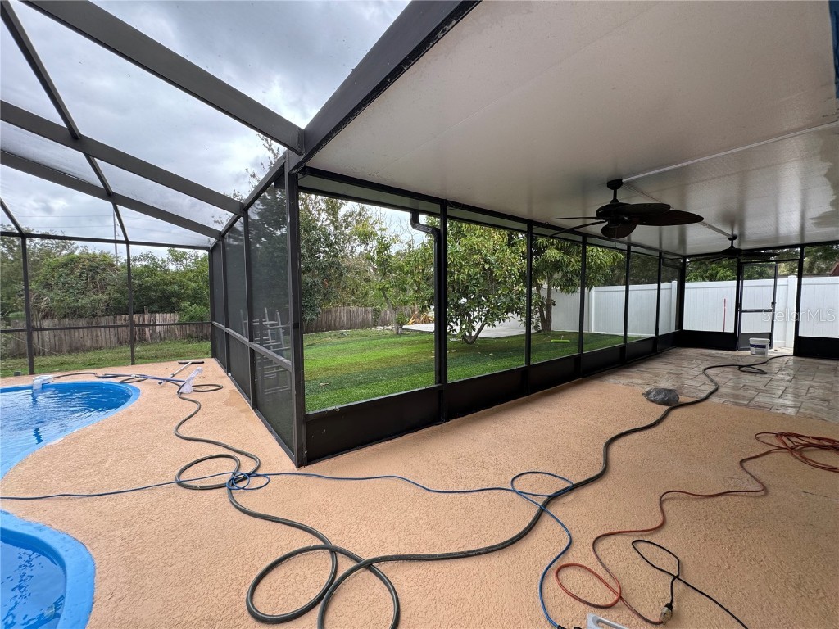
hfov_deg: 102.1
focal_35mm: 14
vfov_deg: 85.7
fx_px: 339
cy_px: 314
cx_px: 420
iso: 50
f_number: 2.2
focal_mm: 2.22
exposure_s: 1/99
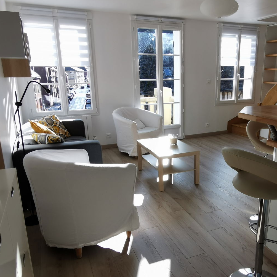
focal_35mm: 31
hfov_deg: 51.8
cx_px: 180
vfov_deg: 52.5
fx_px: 281
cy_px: 151
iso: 50
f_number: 2.2
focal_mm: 2.35
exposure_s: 1/195
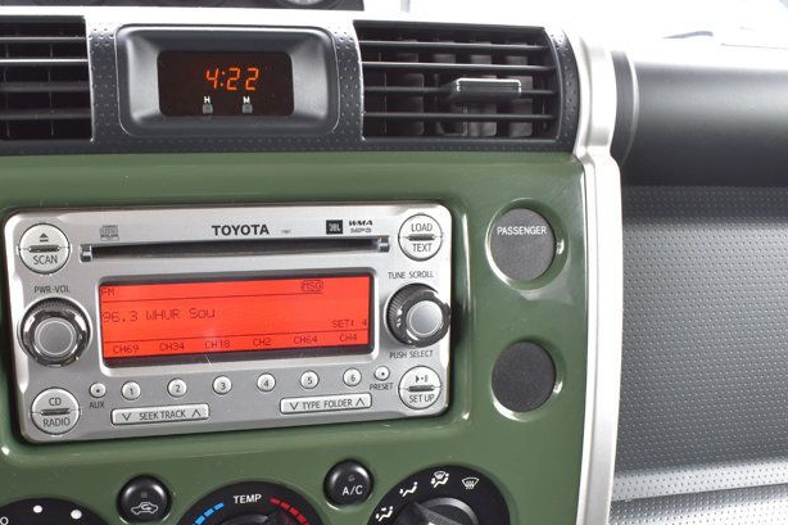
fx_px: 985
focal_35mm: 45
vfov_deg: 29.2
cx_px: 316
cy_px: 418
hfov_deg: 43.4
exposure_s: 1/15
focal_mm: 18
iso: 400
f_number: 6.3
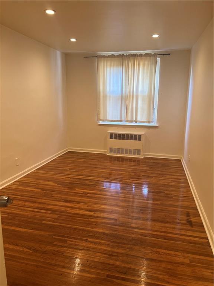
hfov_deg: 53.1
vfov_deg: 67.3
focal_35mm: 26
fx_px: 214
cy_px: 143
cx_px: 107
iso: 64
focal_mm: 5.7
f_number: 1.5
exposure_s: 1/60
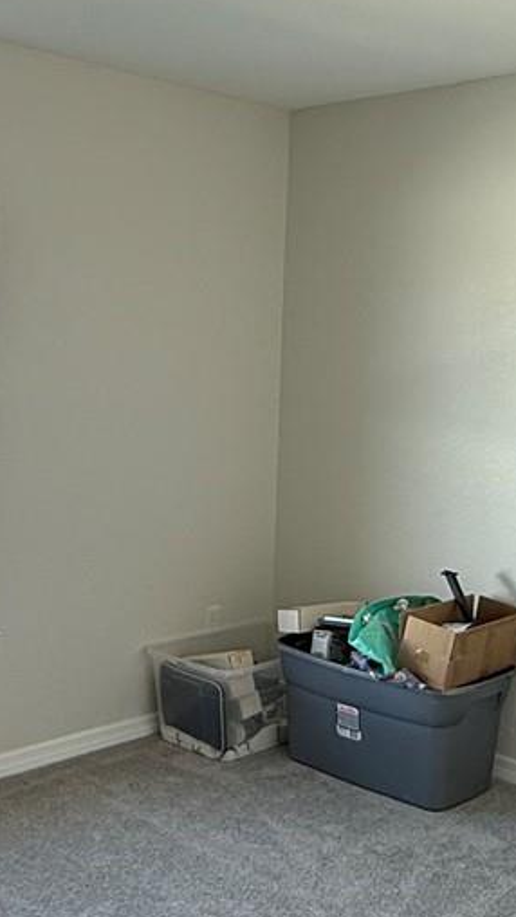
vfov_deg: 42.9
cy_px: 422
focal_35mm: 48
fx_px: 1167
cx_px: 197
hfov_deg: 24.9
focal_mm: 2.22
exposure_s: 1/99
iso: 64
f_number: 2.2
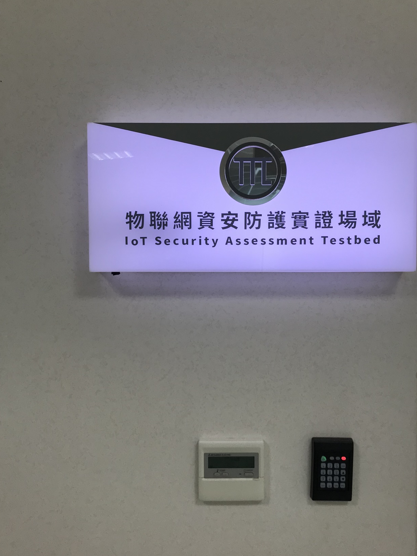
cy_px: 281
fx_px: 562
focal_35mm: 35
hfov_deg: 40.7
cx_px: 230
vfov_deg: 52.6
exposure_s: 1/120
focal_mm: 3.99
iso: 40
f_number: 1.8
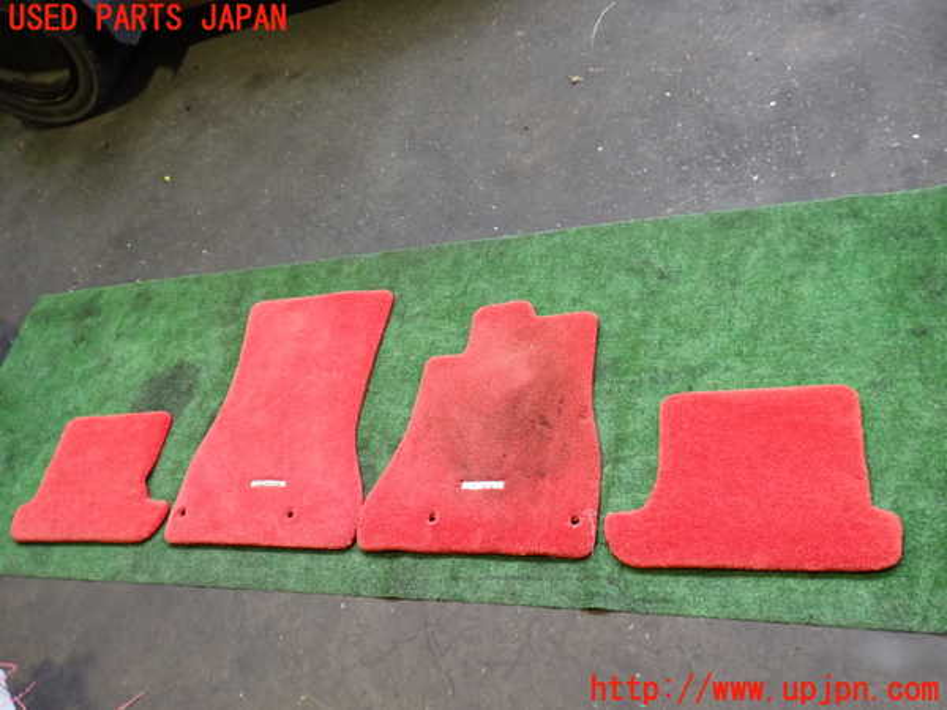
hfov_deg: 60.0
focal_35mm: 30
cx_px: 474
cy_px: 355
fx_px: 821
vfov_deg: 46.8
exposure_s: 1/30
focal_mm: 5.4
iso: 320
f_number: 2.3
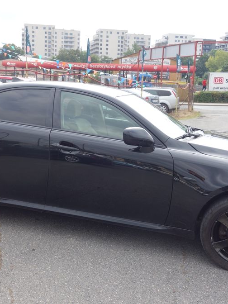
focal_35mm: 41
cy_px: 150
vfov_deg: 45.8
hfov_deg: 35.1
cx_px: 103
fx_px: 360
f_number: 5.6
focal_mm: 10.4
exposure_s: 1/160
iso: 125
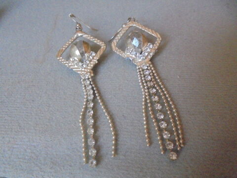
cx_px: 118
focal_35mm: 26
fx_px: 178
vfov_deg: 53.1
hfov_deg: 67.3
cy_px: 89
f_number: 3.5
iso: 800
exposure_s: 1/25
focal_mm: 4.6
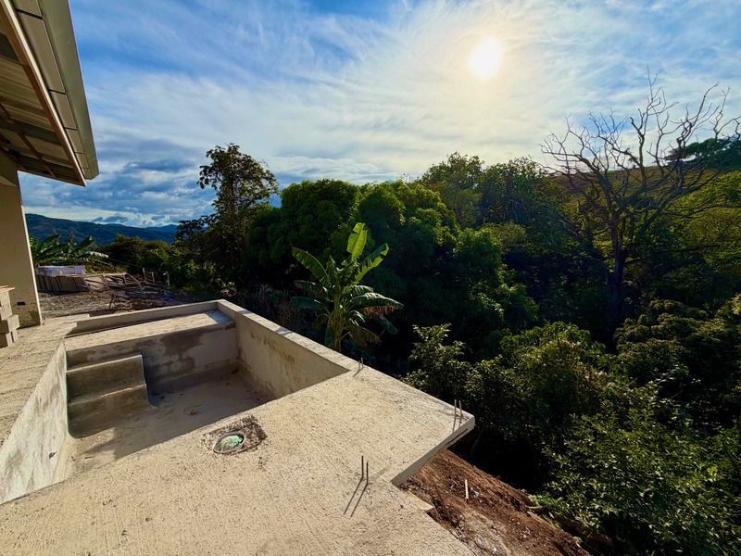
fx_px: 300
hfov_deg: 102.1
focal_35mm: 14
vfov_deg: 85.7
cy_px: 278
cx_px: 370
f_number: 2.2
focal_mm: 2.22
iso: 32
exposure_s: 1/1613
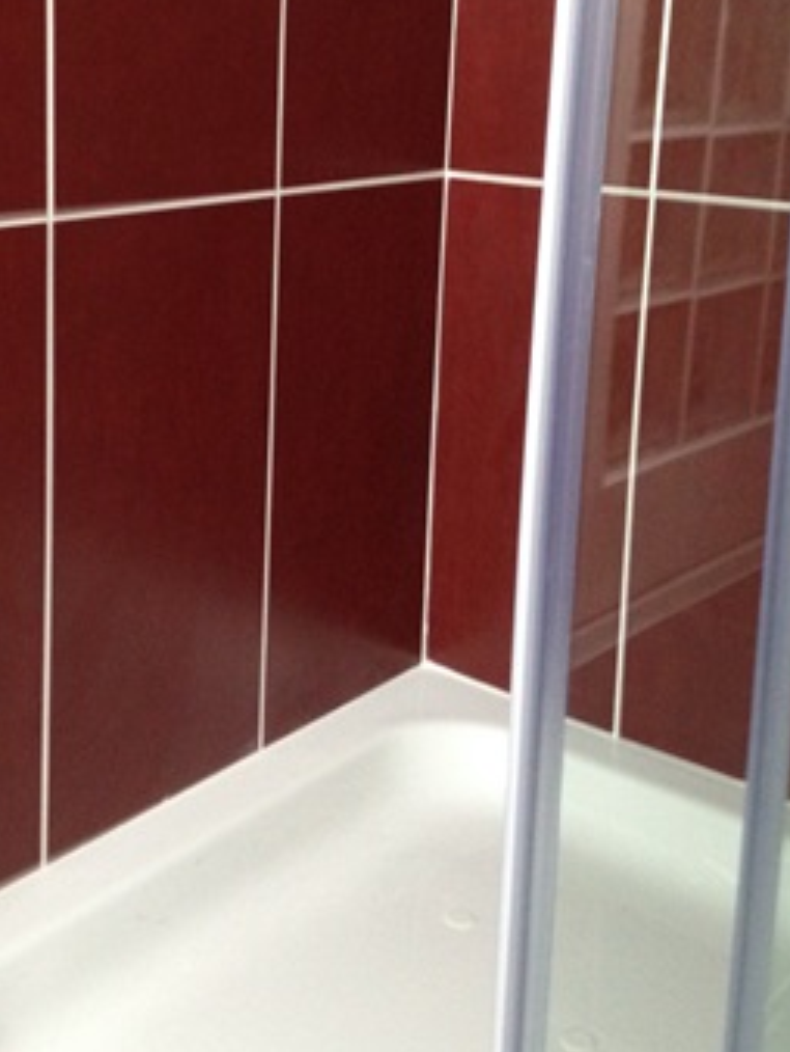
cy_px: 297
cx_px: 221
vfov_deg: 36.2
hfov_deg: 27.8
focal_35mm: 52
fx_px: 1580
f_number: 2.4
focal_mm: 4.12
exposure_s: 1/20
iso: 320
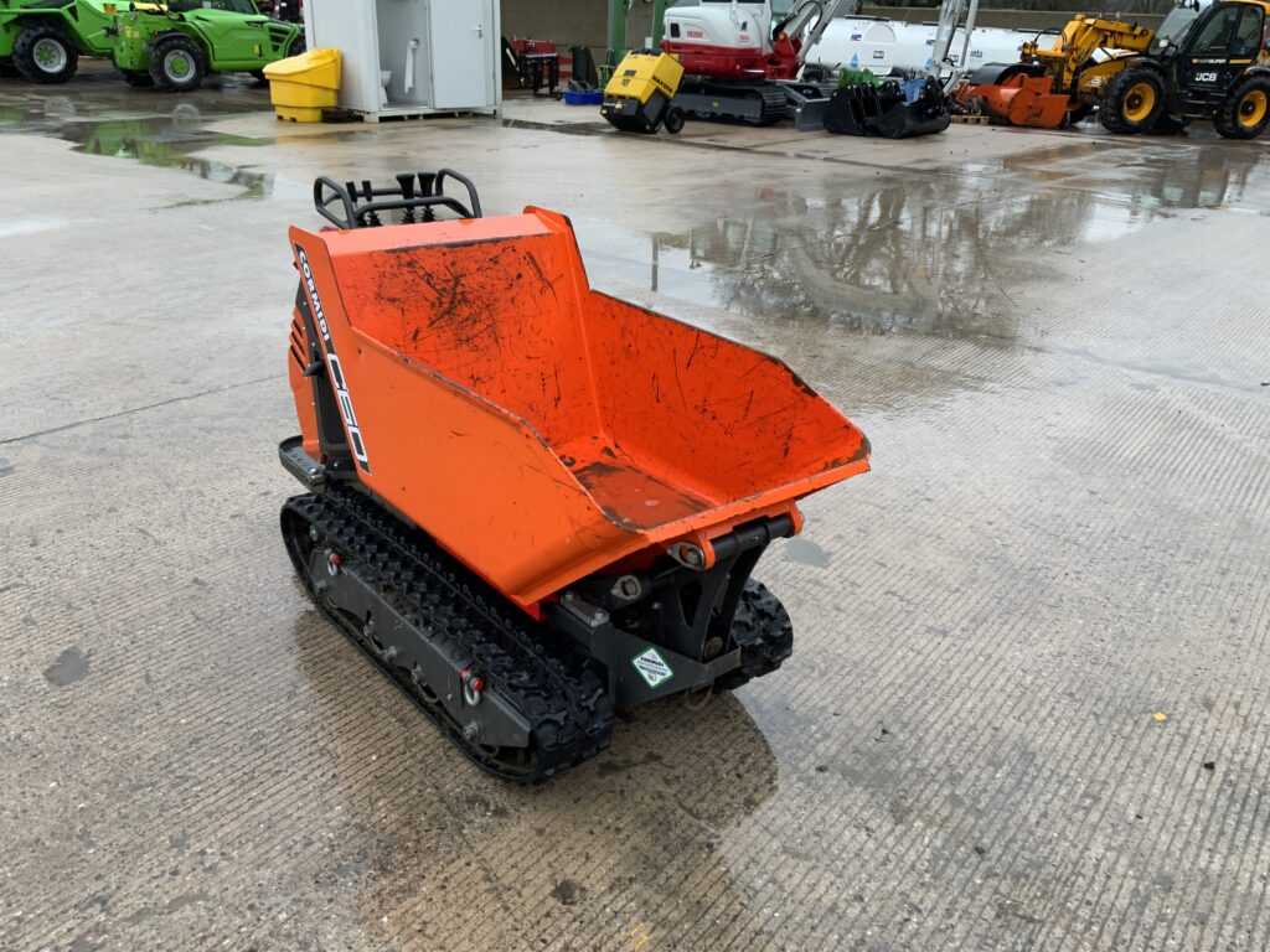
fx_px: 1064
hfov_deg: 61.7
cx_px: 635
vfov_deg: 48.2
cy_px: 476
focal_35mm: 29
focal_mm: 3
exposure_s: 1/138
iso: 16
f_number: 1.8
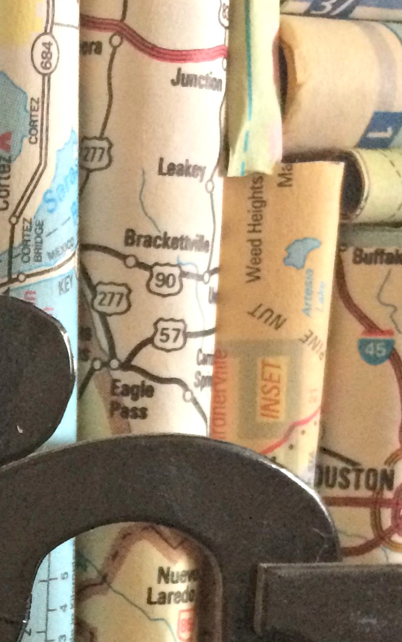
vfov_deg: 24.2
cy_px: 584
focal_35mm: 83
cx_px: -149
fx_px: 1455
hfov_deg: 14.9
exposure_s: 1/15
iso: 250
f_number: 2.2
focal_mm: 4.15
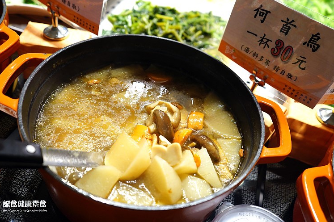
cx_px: 167
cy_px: 115
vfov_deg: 43.5
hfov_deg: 62.0
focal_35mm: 30
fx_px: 278
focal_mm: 28
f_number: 3.5
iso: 400
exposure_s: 1/60
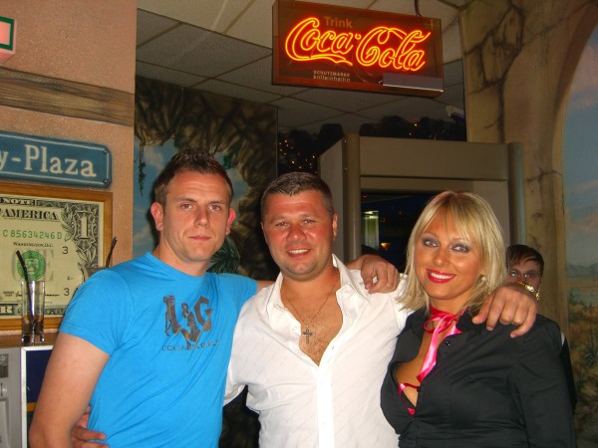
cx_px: 299
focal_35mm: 38
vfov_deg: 37.7
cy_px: 224
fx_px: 656
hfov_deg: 49.0
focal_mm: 7.9
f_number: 2.8
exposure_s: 1/60
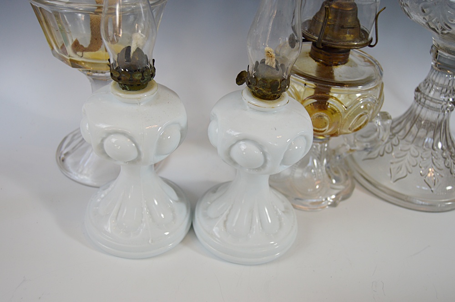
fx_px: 436
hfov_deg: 55.1
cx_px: 228
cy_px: 151
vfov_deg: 38.3
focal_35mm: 34
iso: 400
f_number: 4.5
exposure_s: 1/80
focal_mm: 23
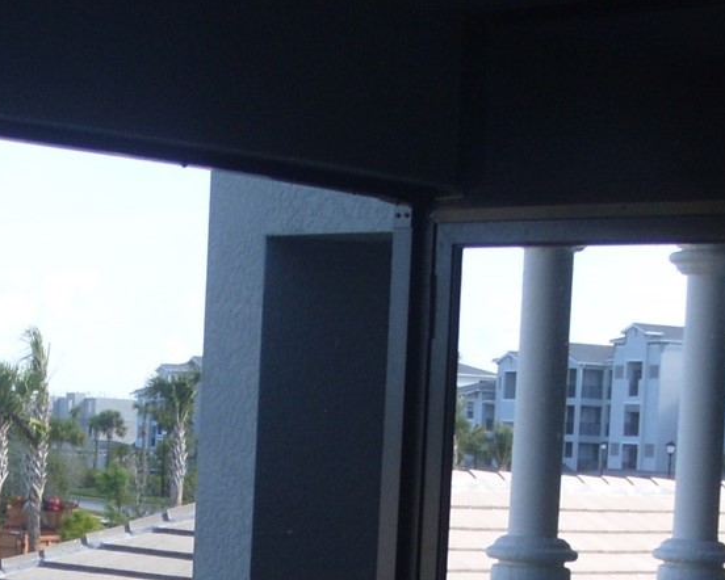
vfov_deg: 15.0
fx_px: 2125
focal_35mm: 99
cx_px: 114
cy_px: 716
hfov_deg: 19.1
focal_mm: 7.8
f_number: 2.8
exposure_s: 1/350
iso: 80
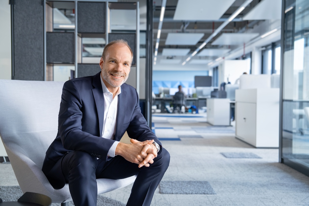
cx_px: 154
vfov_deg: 29.9
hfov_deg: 43.6
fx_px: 386
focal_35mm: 45
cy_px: 103
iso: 800
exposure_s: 1/160
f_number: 3.2
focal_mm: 45
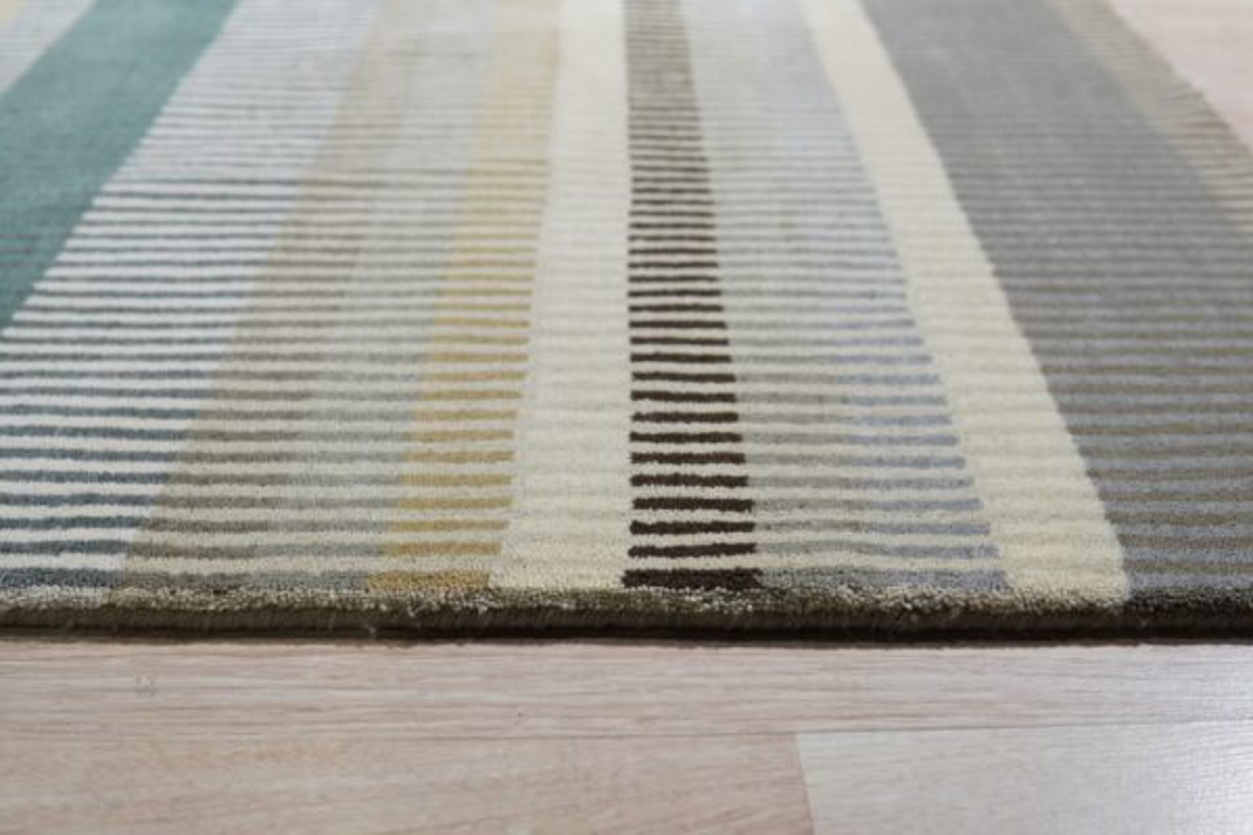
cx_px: 626
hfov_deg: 43.6
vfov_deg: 29.9
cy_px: 418
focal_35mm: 45
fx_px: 1566
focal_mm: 30
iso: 800
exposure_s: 1/320
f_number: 4
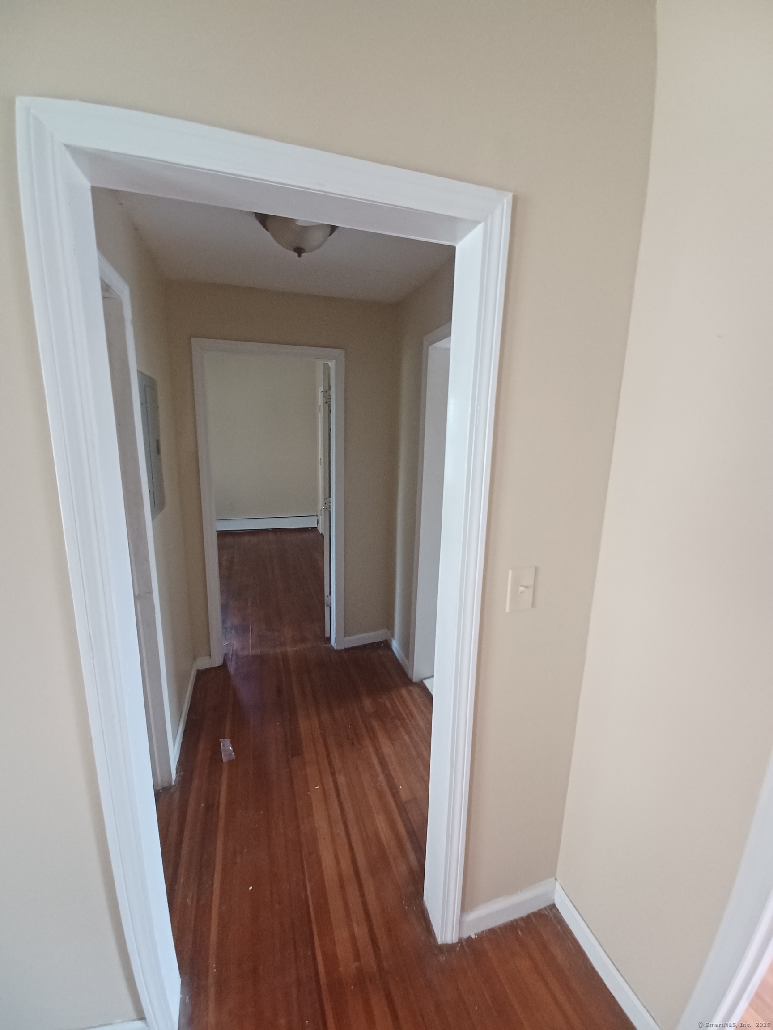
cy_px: 515
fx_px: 387
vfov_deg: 106.2
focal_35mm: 13
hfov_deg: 89.9
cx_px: 386
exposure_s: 1/30
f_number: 2.2
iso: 160
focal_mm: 1.42
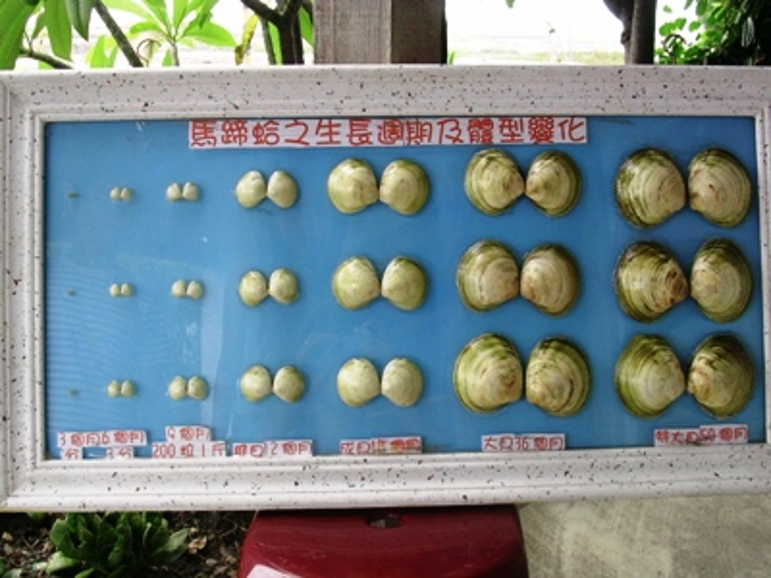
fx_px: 1002
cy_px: 289
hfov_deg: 42.1
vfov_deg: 32.2
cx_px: 386
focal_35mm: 45
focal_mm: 6.7
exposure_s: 1/148
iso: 70
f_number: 2.9
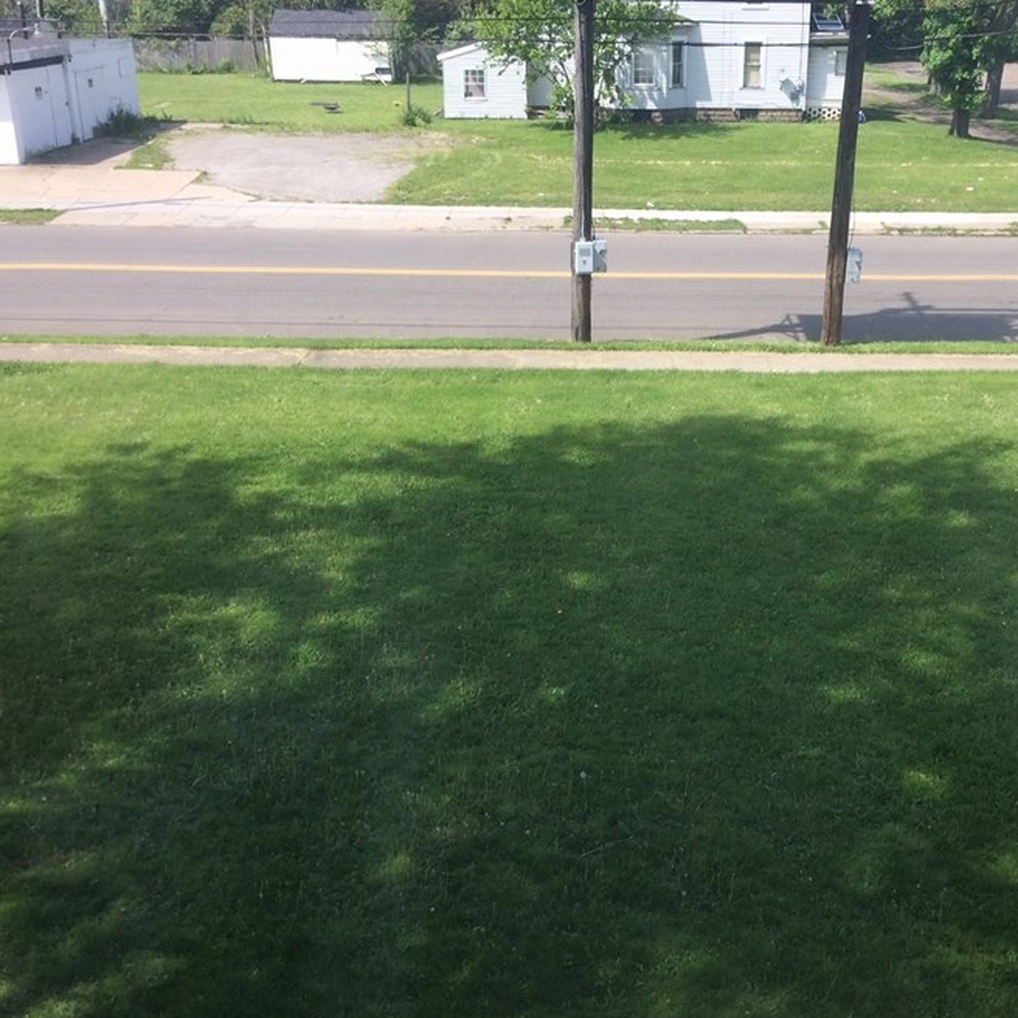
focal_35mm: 40
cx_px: 619
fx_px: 1331
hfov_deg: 41.6
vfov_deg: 41.9
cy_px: 489
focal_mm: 4.15
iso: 32
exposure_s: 1/873
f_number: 2.2
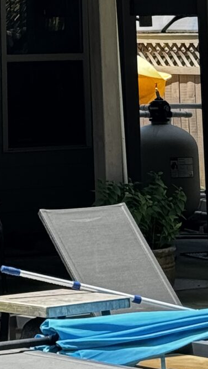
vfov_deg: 10.2
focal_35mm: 200
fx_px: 1958
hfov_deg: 6.0
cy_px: -296
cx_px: -60
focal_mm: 6.76
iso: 64
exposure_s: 1/1490
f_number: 1.78
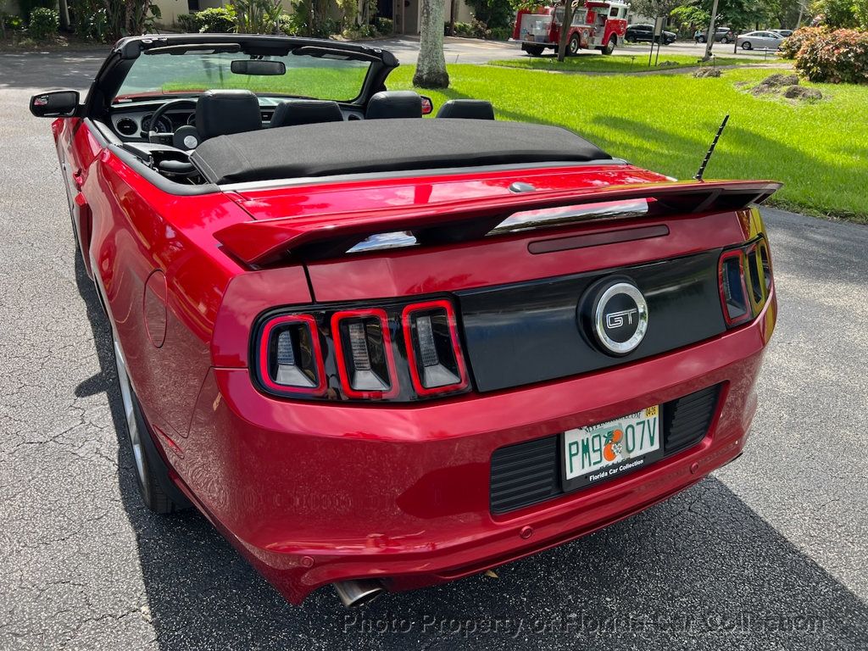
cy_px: 326
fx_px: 652
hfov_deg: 67.3
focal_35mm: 26
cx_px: 434
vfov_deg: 53.1
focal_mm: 5.7
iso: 50
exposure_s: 1/1295
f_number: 1.5
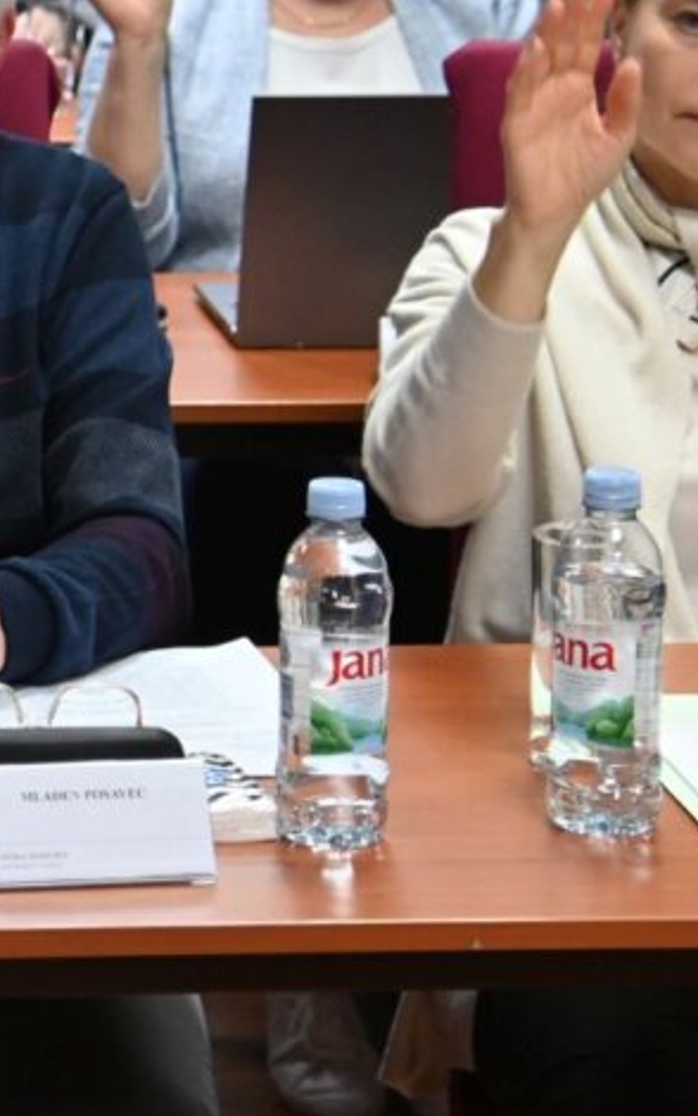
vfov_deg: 12.7
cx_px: -242
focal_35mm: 164
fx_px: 4989
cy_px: 197
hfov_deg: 7.9
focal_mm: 40
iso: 2000
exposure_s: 1/100
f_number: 4
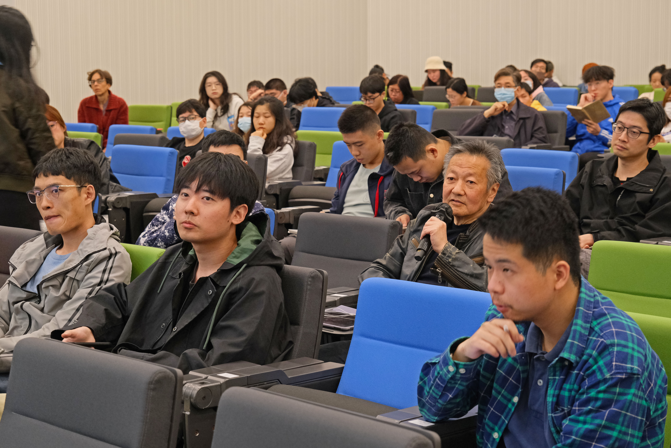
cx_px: 336
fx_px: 1249
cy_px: 224
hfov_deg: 30.1
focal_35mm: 67
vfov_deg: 20.3
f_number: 5.6
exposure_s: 1/28
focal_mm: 44.7
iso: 1600
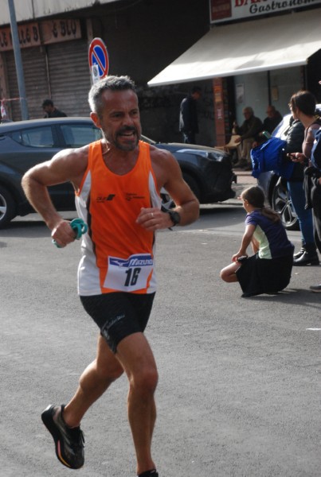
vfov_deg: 19.4
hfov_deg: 13.1
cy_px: 238
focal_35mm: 105
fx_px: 1397
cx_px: 160
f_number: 5.6
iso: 1000
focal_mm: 70
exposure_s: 1/1000
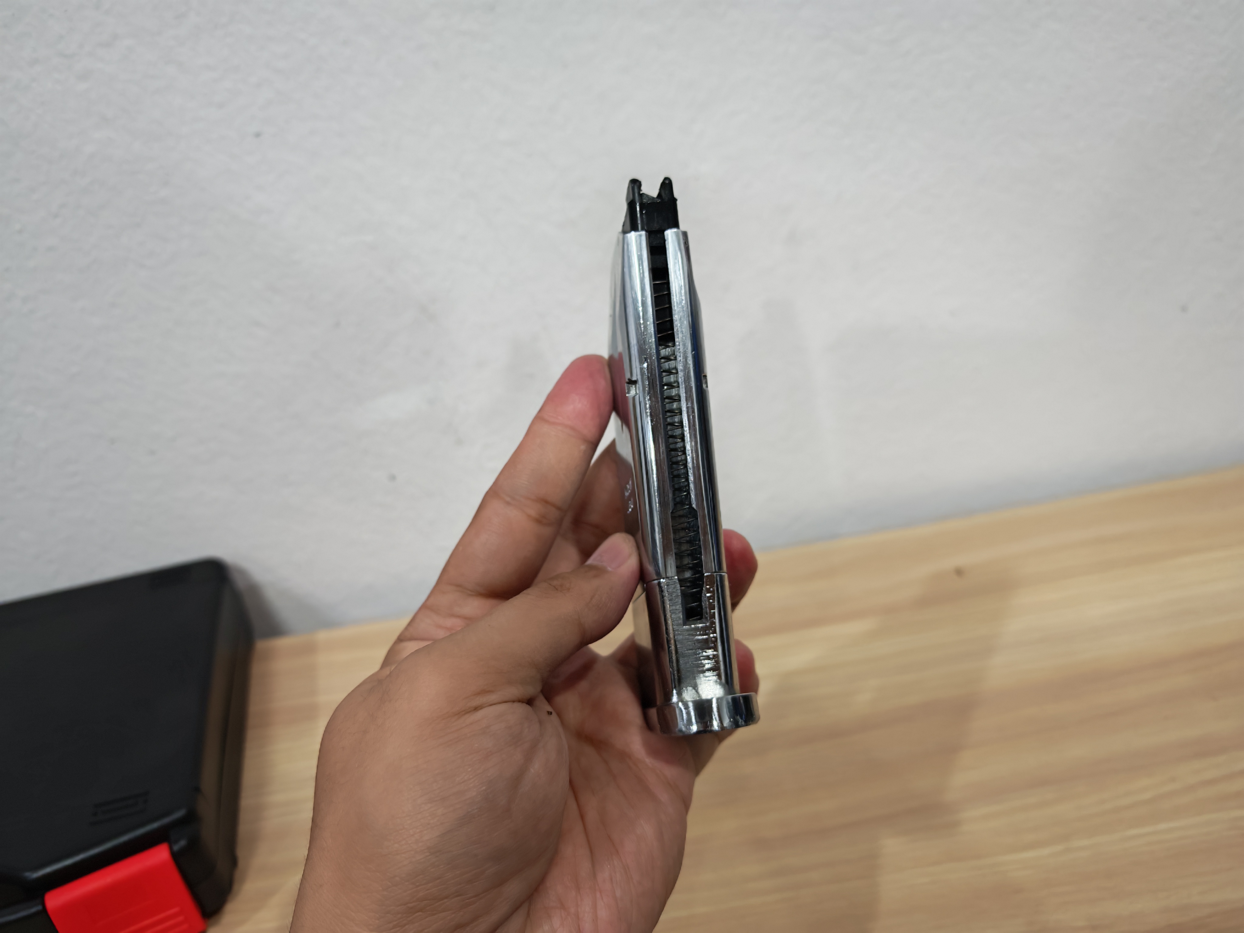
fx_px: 862
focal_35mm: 24
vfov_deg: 56.8
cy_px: 466
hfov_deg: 71.6
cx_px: 622
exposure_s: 1/100
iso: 320
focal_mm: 6.83
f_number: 2
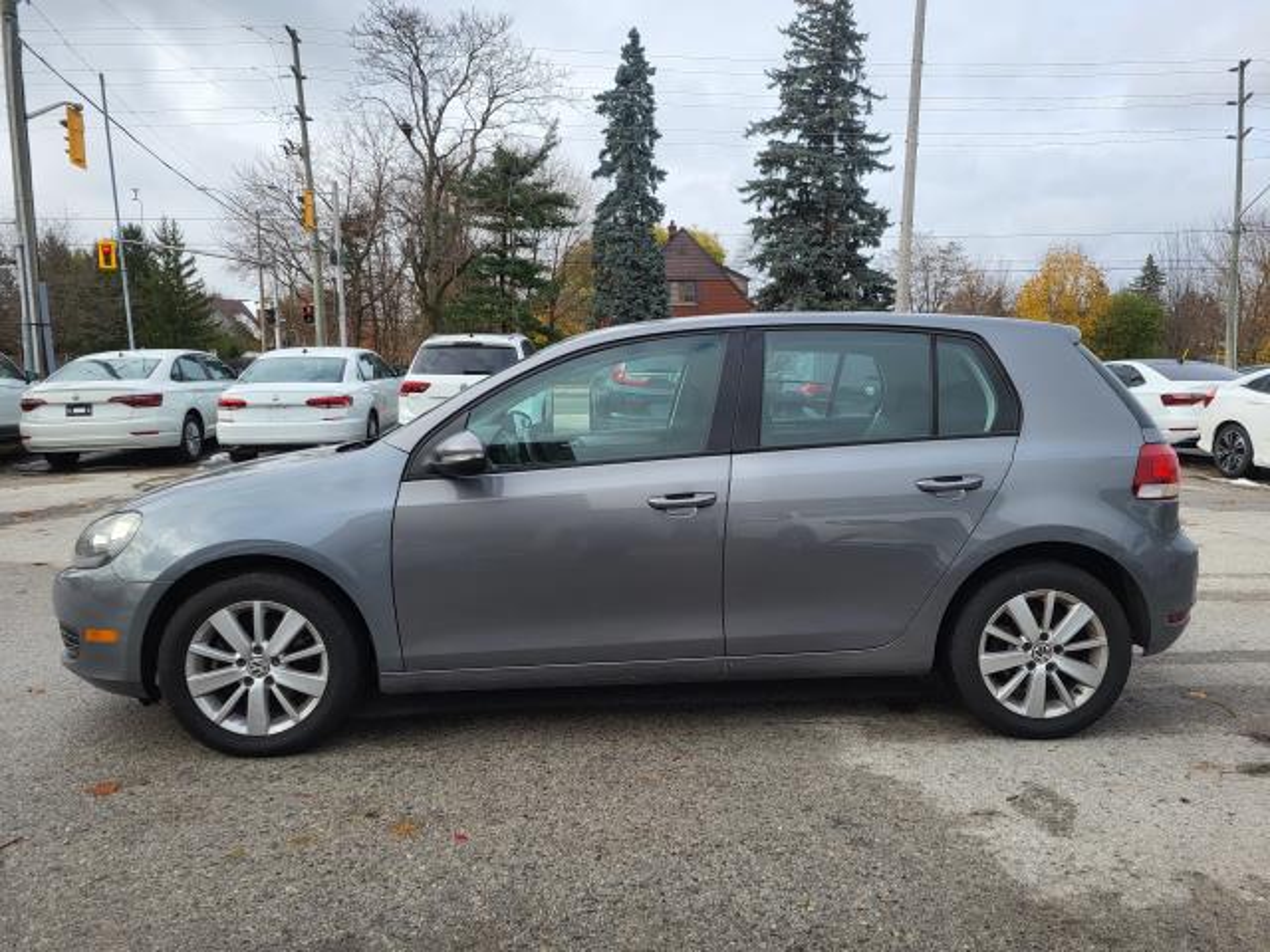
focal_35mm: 26
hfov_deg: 67.3
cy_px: 476
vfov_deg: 53.1
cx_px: 635
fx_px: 954
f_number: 1.8
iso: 40
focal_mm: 5.4
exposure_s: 1/1154
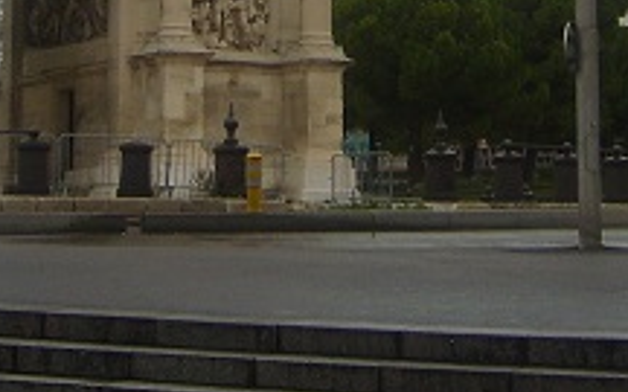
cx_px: 323
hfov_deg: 18.1
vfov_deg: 11.1
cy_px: -145
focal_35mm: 115
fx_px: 1968
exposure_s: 1/180
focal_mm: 5.8
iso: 50
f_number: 2.8
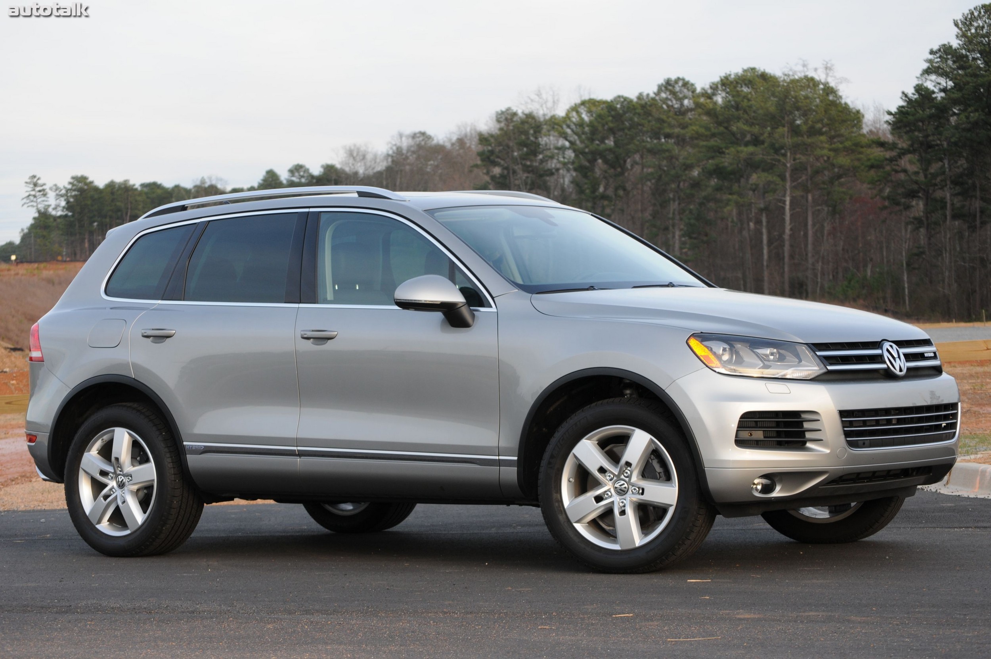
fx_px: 2805
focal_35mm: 102
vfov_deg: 13.4
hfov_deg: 20.0
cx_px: 496
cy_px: 330
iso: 250
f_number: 8
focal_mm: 68
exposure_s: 1/60
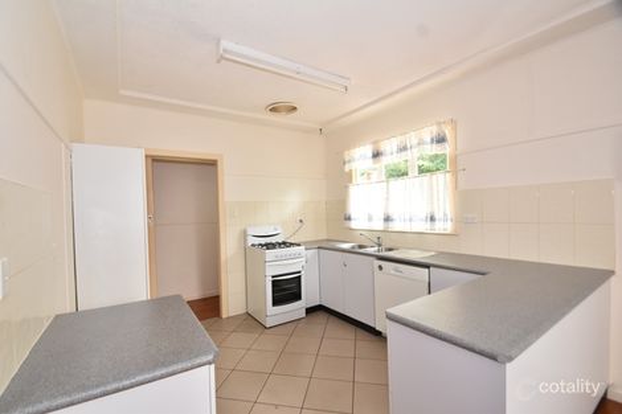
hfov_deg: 100.4
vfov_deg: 77.3
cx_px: 311
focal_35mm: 15
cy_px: 207
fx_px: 259
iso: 800
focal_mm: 10
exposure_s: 1/160
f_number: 6.3
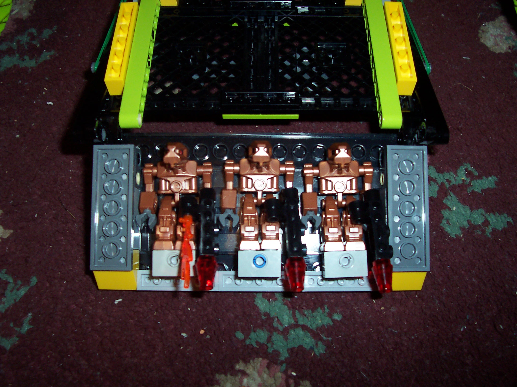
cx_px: 258
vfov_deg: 38.7
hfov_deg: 50.1
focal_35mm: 37
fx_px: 553
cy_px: 194
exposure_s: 1/60
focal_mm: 5.6
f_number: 2.8
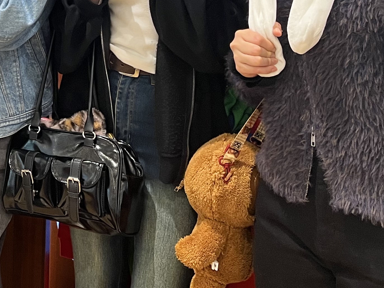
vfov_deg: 17.7
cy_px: -119
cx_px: -79
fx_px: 843
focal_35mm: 76
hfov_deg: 23.4
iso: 80
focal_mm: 5.1
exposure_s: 1/60
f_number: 1.6
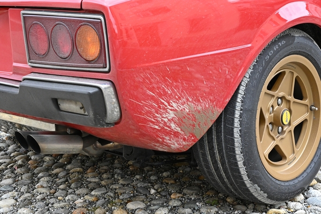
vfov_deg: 21.5
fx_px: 561
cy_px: 107
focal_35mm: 63
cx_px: 160
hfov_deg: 31.9
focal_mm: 63
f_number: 13
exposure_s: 1/640
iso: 4000
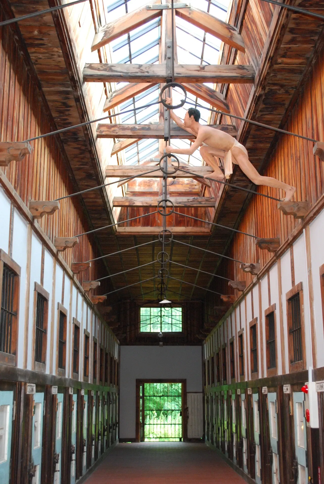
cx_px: 162
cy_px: 242
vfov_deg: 41.1
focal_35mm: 48
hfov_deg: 28.2
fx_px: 646
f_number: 5
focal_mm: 32
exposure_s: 1/60
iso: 900
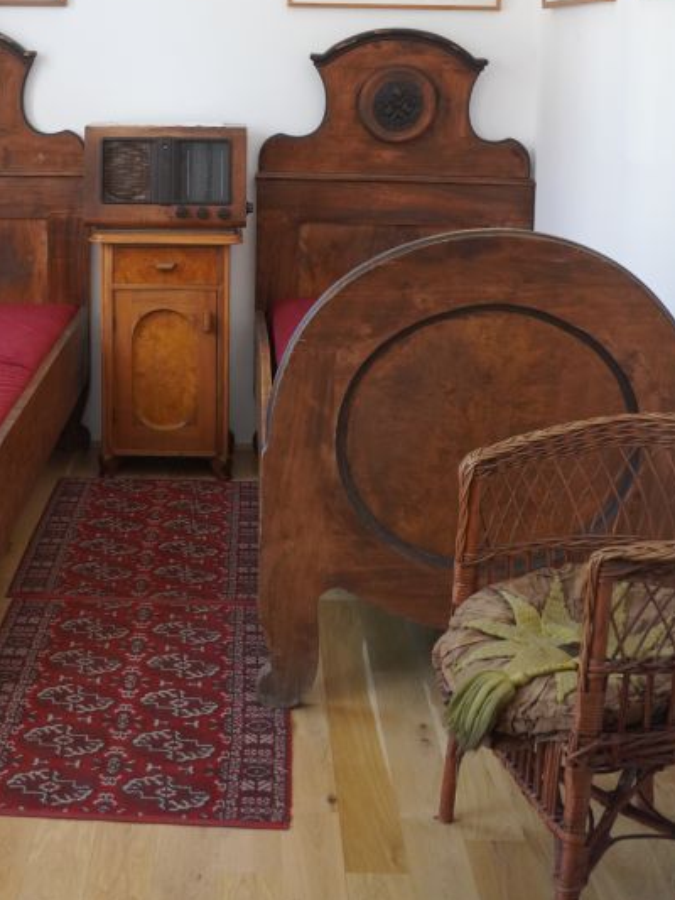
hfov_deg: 28.5
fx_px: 1309
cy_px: 162
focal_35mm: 50
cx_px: 176
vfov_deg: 36.5
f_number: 3.2
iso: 1250
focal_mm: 18.8
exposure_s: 1/160
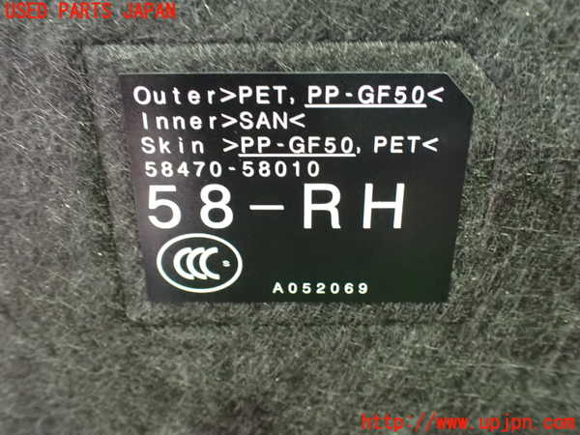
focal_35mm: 30
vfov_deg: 46.8
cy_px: 218
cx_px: 290
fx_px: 503
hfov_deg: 60.0
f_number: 2.3
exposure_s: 1/30
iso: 1600
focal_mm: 5.4
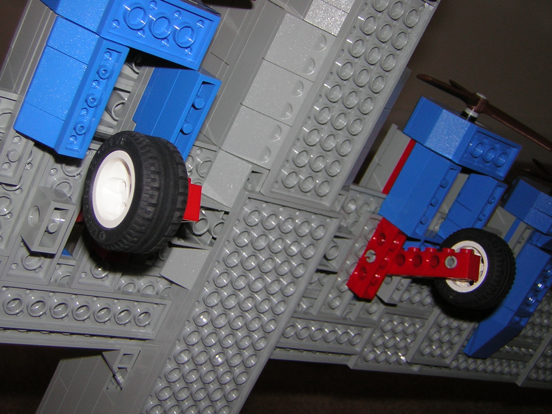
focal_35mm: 51
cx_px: 276
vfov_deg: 28.6
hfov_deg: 37.5
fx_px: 813
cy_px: 207
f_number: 3.1
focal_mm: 6.6
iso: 50
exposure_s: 1/60.1
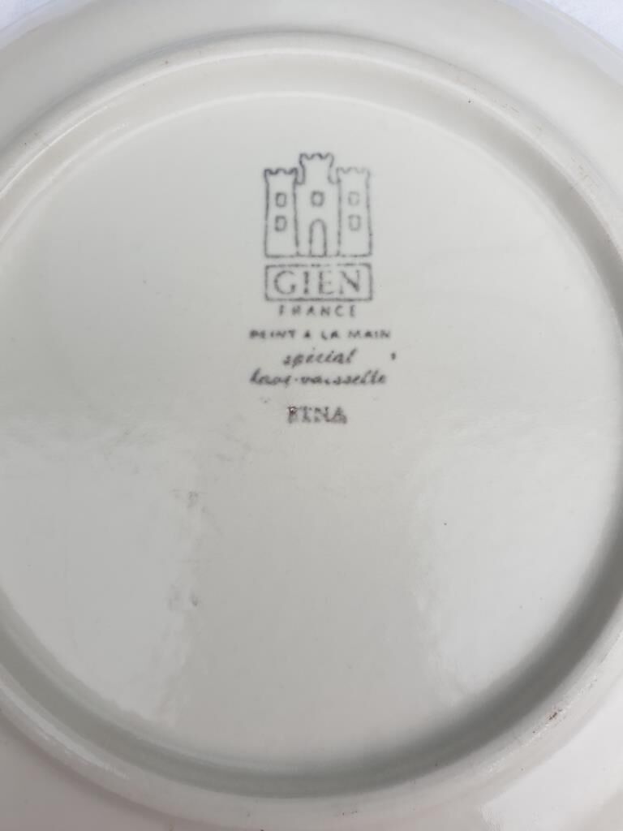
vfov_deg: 67.3
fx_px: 624
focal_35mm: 26
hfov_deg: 53.1
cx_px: 312
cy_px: 416
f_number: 2.4
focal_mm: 4.3
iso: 50
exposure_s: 1/193
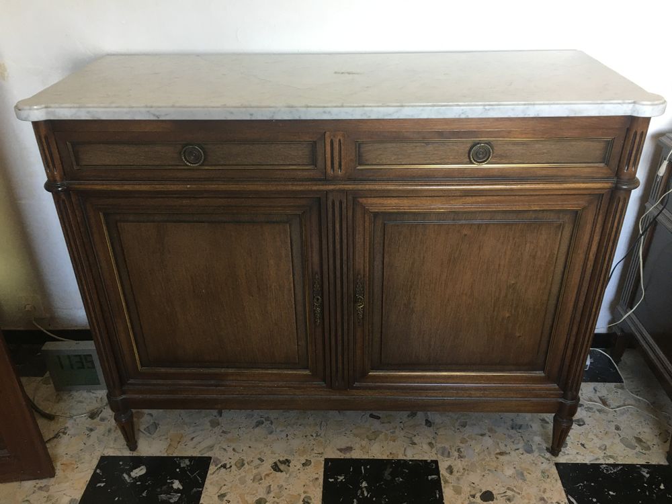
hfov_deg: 61.7
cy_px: 252
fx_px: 563
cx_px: 336
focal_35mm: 29
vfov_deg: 48.2
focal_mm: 4.15
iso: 100
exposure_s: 1/33
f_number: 2.2
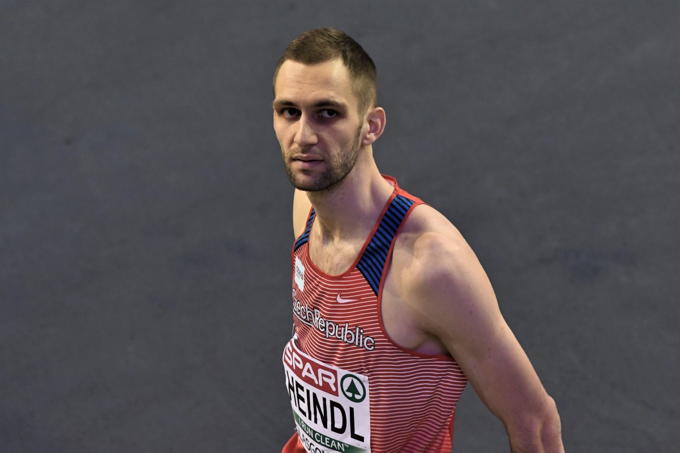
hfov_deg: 6.9
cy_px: 226
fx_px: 5666
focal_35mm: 300
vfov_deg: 4.6
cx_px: 340
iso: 4000
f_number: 4.5
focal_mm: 200
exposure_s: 1/400
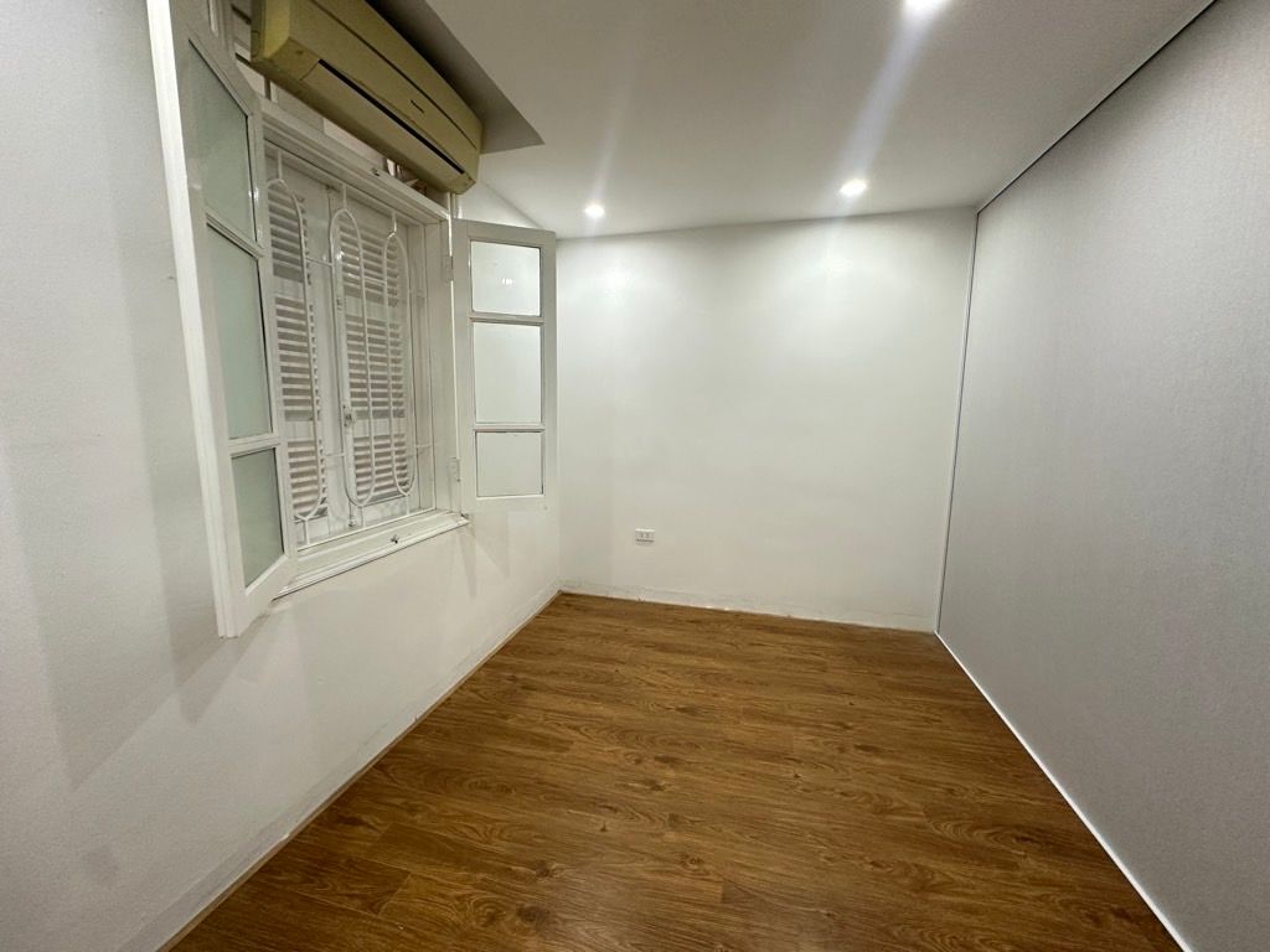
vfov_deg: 85.7
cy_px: 476
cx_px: 635
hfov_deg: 102.1
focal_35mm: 14
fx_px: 514
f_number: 2.2
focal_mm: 2.22
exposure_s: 1/100
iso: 250
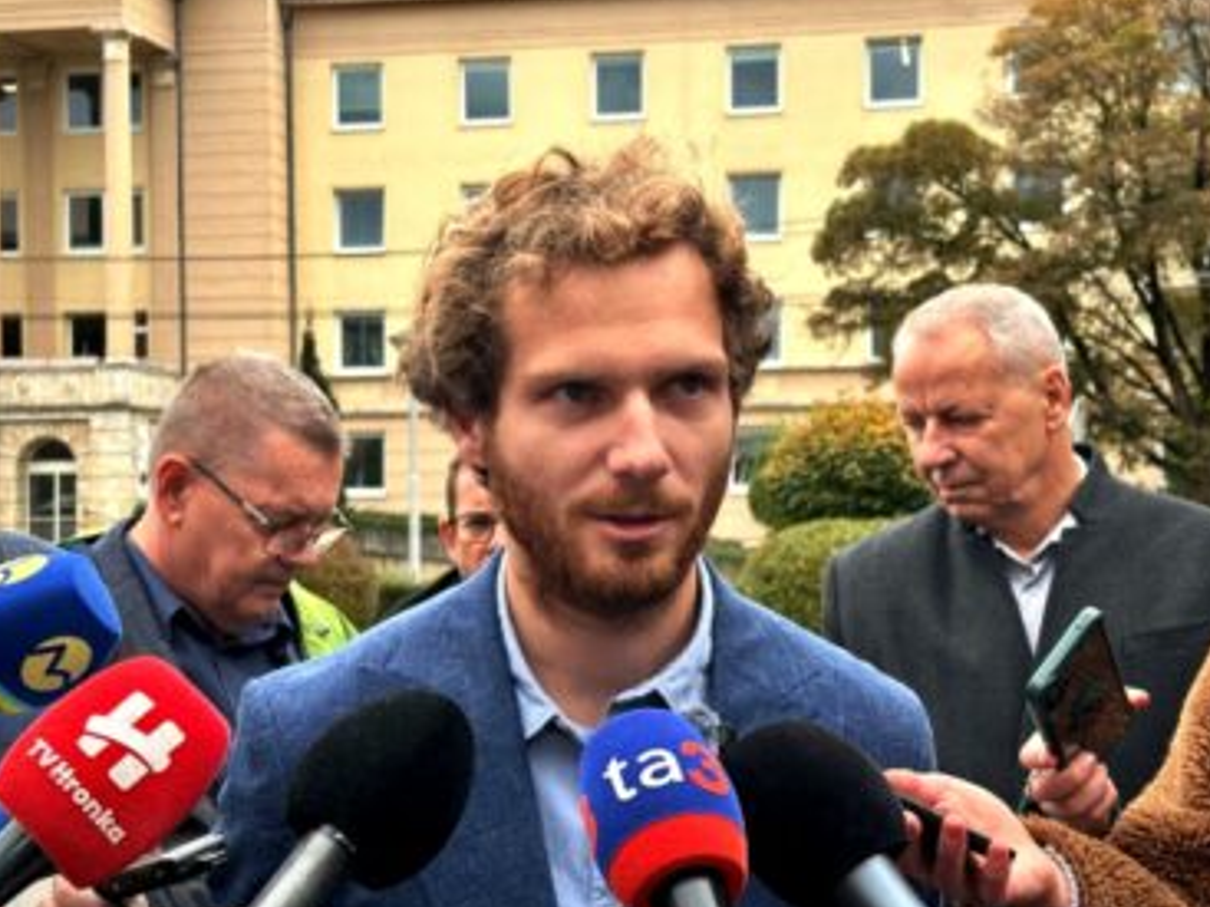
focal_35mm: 55
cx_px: 603
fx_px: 1922
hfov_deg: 34.9
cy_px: 496
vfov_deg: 26.5
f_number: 1.78
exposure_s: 1/351
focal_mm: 6.86
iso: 64
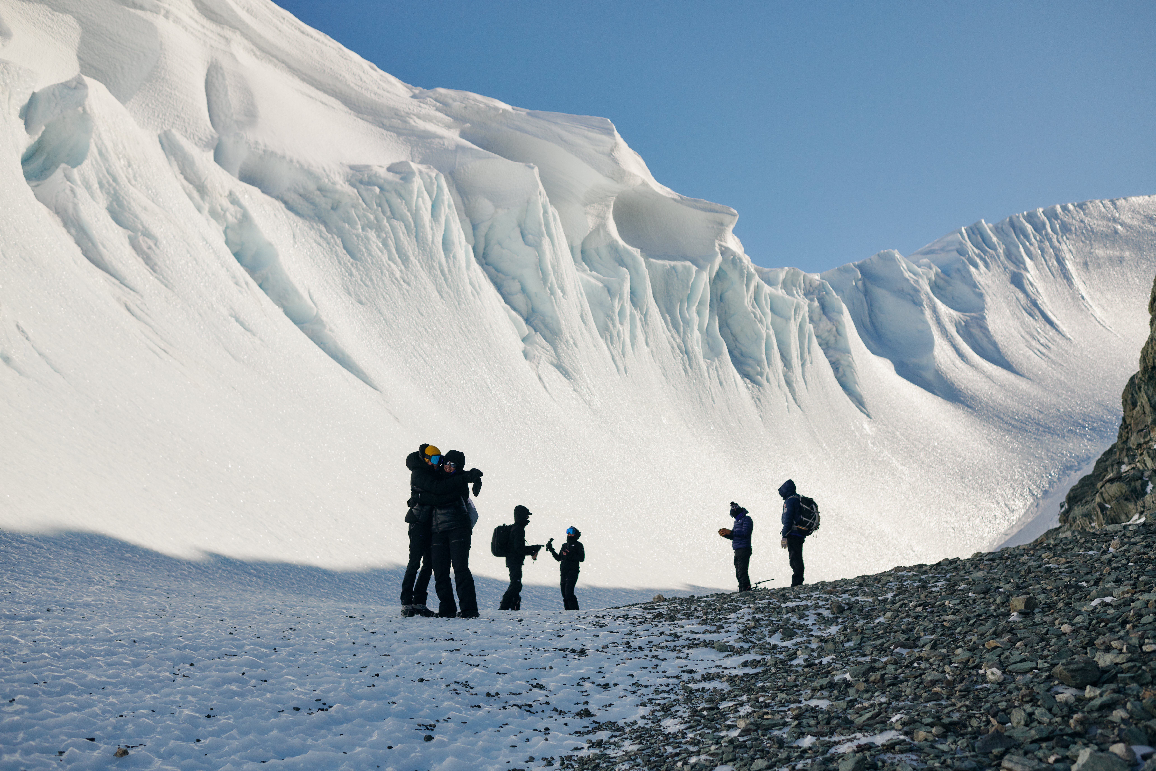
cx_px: 578
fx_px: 1124
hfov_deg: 54.4
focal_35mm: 35
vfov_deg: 37.9
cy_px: 386
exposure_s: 1/1250
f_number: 3.5
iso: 100
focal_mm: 35
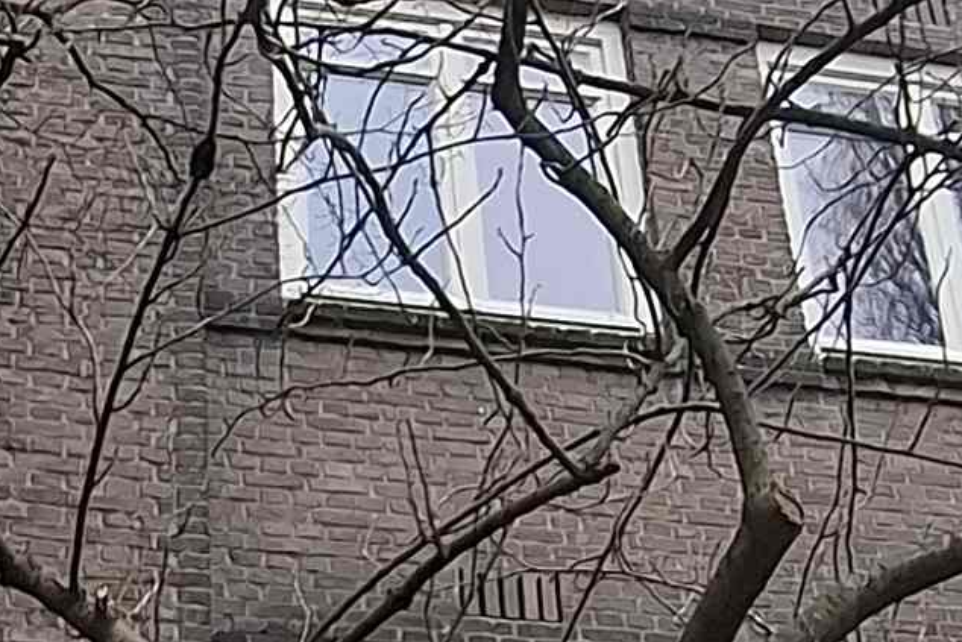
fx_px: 2325
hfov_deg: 23.3
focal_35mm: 87
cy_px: 559
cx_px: 322
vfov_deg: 15.6
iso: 40
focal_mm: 1.74
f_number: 2.2
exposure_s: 1/167
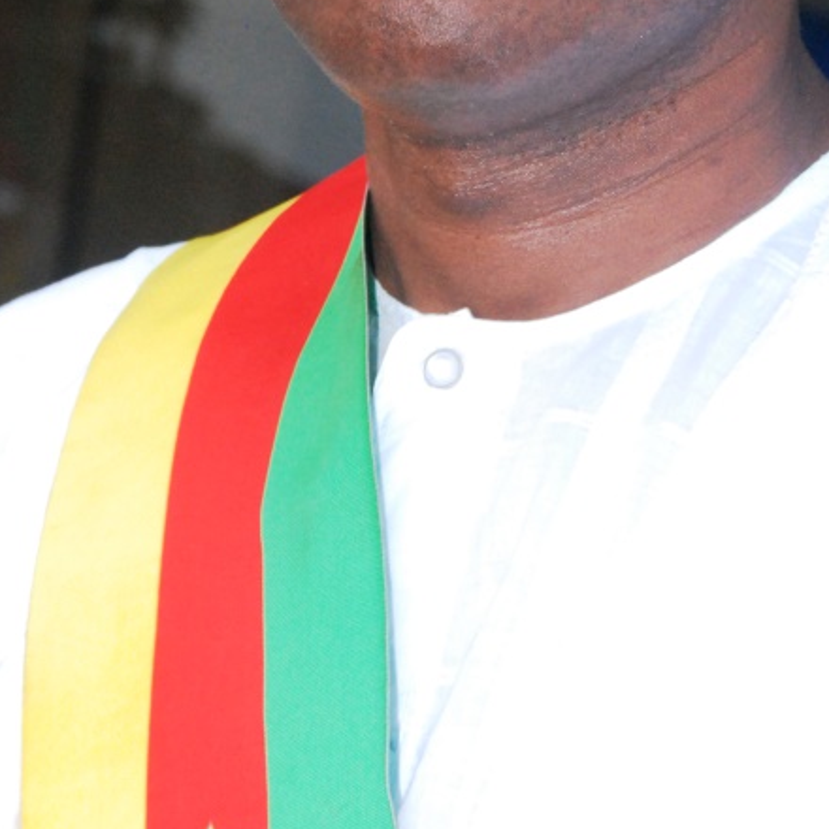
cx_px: 600
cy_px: -121
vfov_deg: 9.0
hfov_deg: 9.1
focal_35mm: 193
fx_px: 5229
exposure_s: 1/60
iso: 1250
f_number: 8
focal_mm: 65
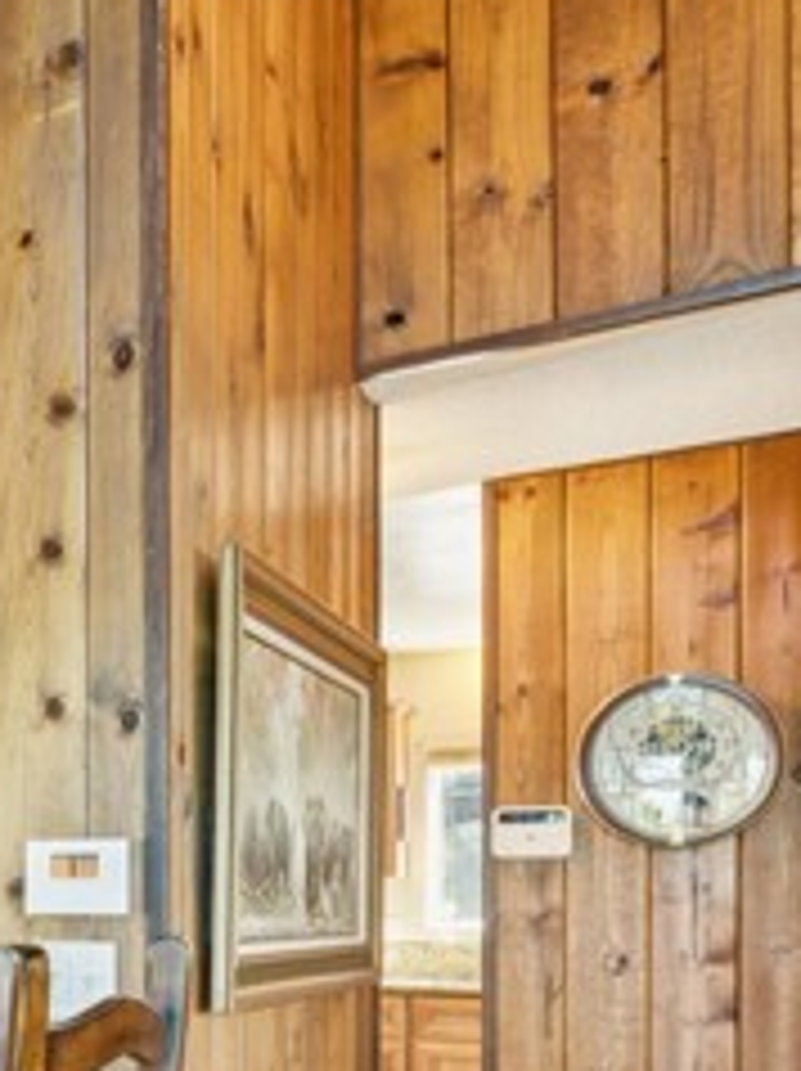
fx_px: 1400
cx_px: -562
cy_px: 900
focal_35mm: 45
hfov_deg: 22.4
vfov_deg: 39.7
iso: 100
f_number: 13
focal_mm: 17.5
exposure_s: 3.2
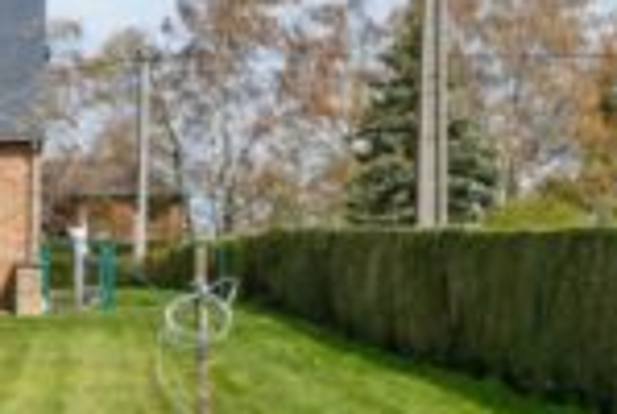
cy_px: 248
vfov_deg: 19.0
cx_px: -580
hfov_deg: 18.9
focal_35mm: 72
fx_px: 1236
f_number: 13
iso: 100
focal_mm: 14
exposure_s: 1/125
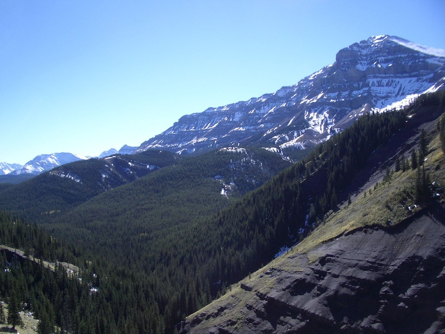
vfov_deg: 40.7
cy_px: 167
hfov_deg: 52.6
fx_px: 450
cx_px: 222
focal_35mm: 35
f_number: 4.3
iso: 50
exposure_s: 1/400
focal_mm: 5.8
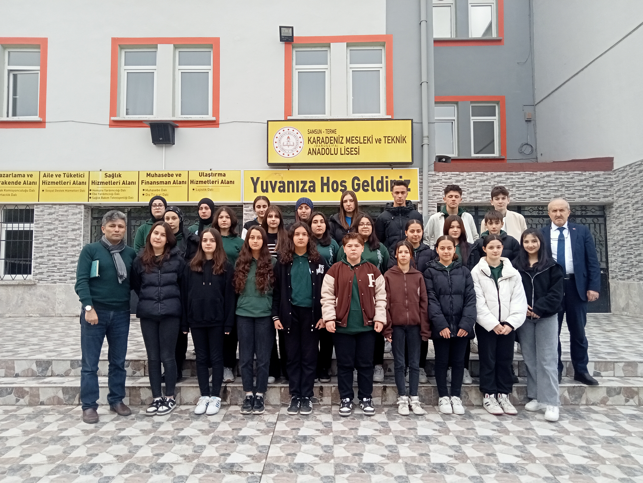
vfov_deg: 49.7
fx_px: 520
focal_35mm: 28
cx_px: 322
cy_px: 242
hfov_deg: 63.4
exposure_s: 1/219
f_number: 2.2
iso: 101
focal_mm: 3.46
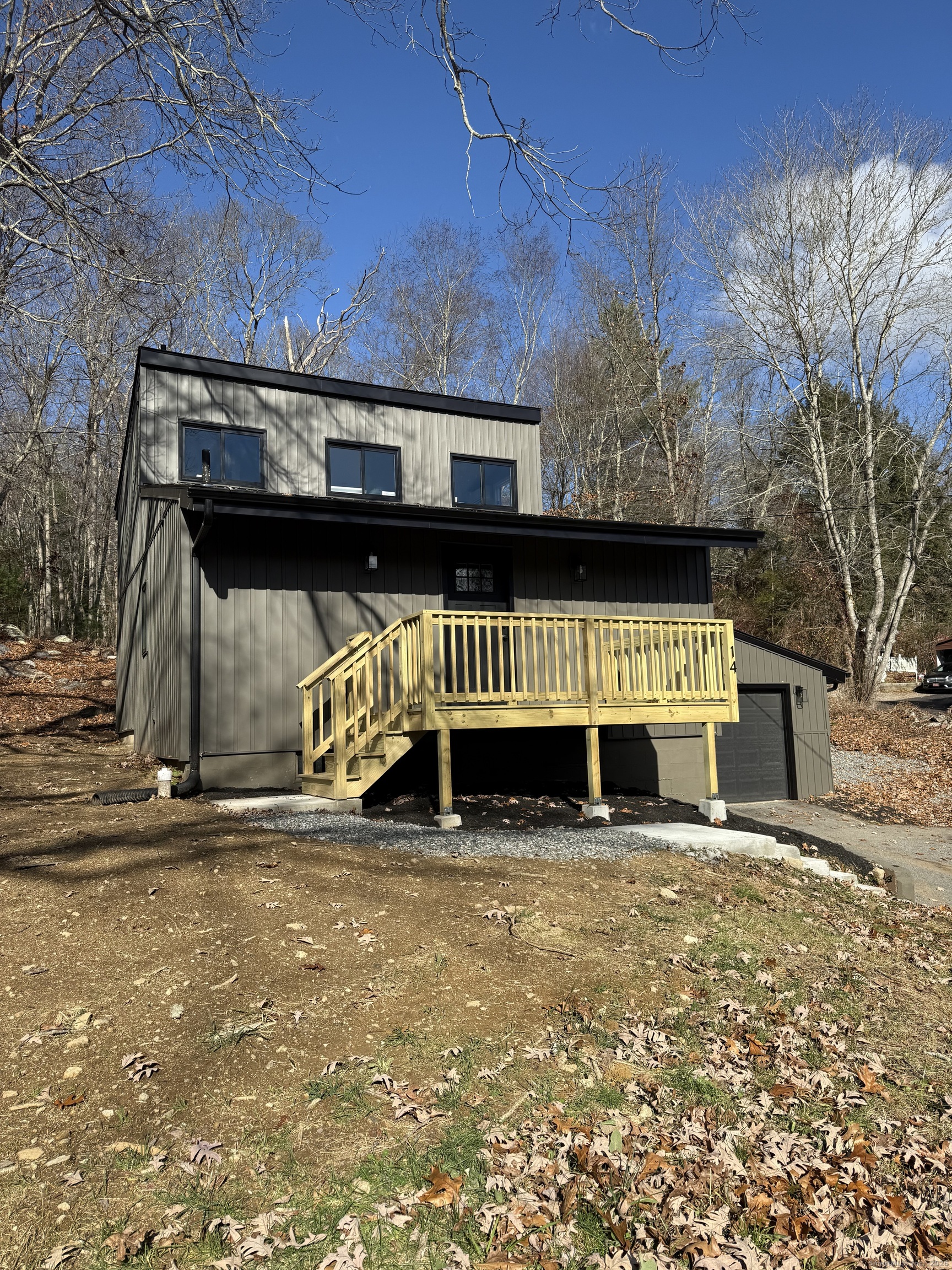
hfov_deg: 56.8
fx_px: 880
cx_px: 476
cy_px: 635
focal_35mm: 24
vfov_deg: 71.6
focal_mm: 6.76
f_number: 1.78
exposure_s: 1/3953
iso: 80
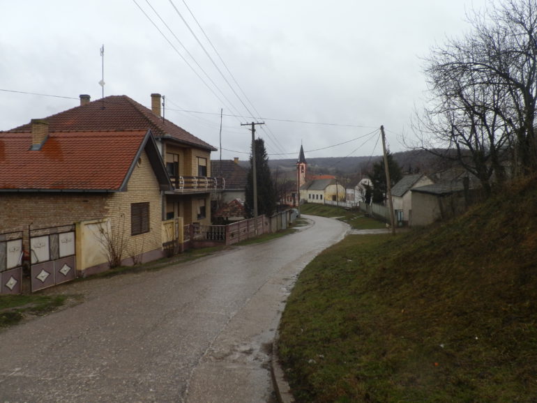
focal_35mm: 28
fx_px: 435
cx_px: 268
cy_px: 202
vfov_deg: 49.8
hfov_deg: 63.4
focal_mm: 5
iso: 80
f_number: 3.3
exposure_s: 1/400
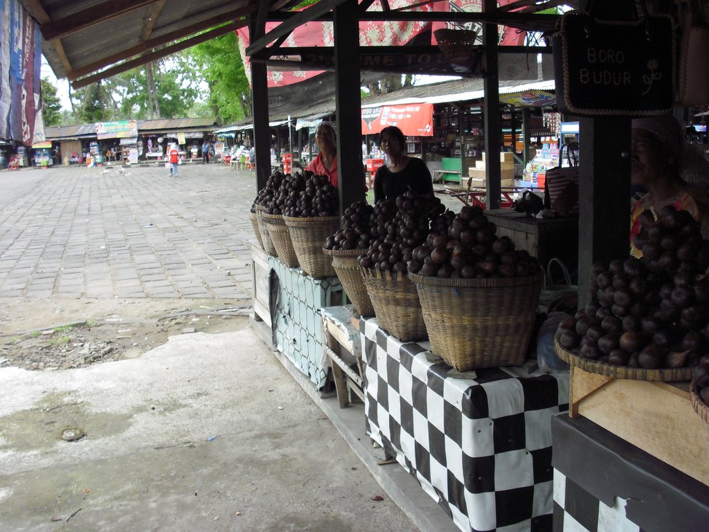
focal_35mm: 38
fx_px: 778
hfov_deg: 49.0
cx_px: 354
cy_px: 266
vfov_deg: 37.7
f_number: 2.8
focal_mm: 6.2
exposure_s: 1/250
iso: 100
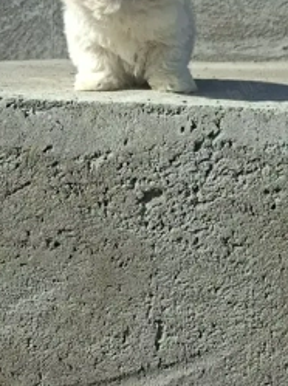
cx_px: 163
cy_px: 102
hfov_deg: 38.5
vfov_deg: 48.5
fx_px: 412
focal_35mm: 37
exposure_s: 1/1667
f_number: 1.8
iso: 50
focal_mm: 5.54
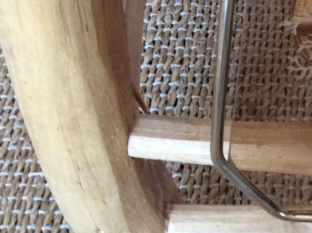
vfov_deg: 14.3
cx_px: 362
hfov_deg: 18.6
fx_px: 909
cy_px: -12
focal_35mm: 101
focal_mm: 3.3
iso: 125
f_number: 2.4
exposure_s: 1/25
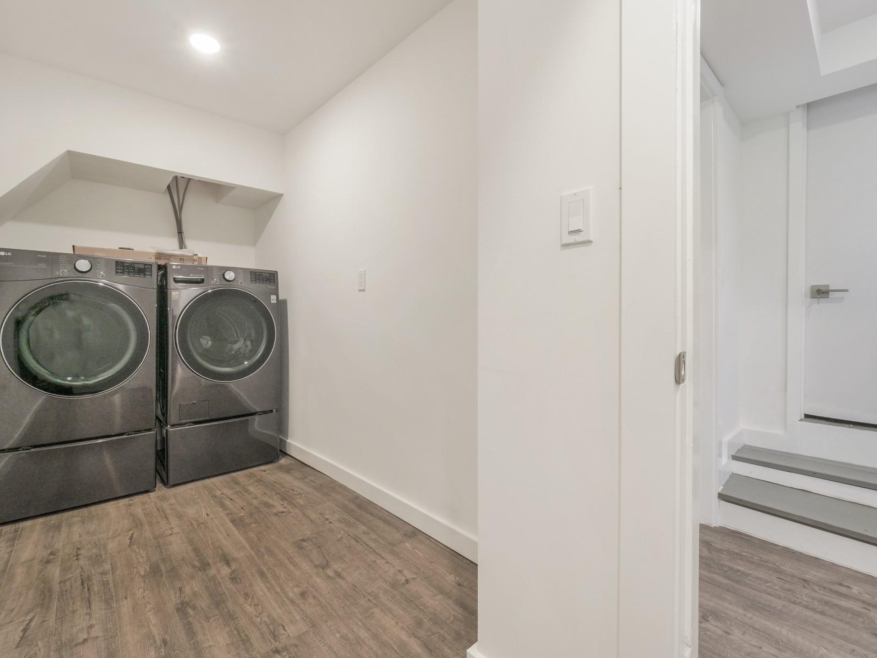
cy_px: 342
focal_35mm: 15
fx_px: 380
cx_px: 411
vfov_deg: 81.7
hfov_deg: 98.0
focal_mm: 7
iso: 800
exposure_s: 1/13
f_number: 8
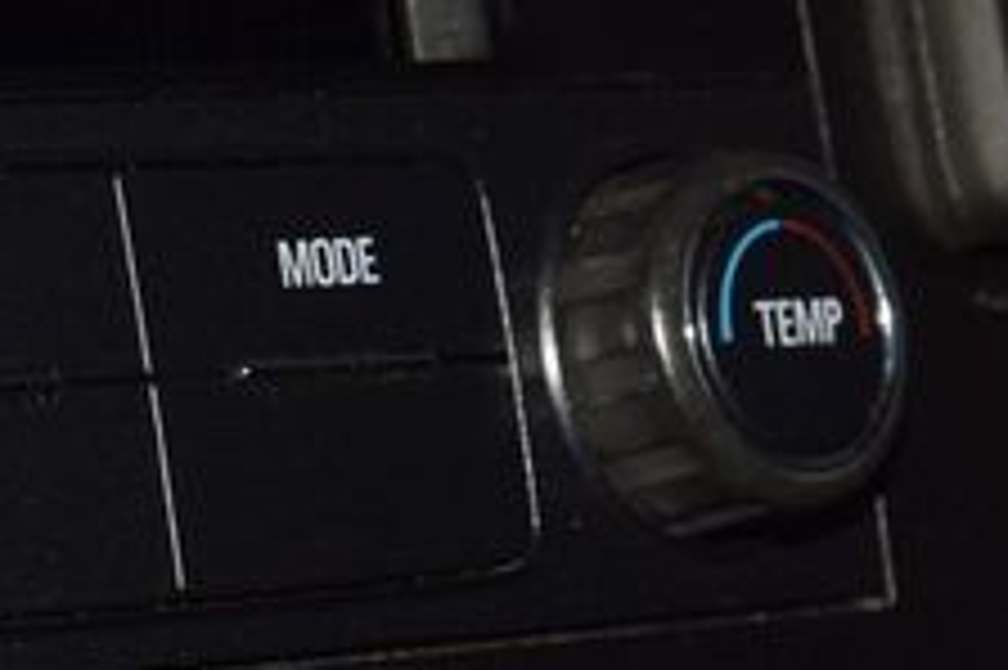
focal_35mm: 300
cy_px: 277
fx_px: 8394
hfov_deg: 6.9
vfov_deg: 4.6
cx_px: 63
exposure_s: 1/125
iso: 100
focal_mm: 70
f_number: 8
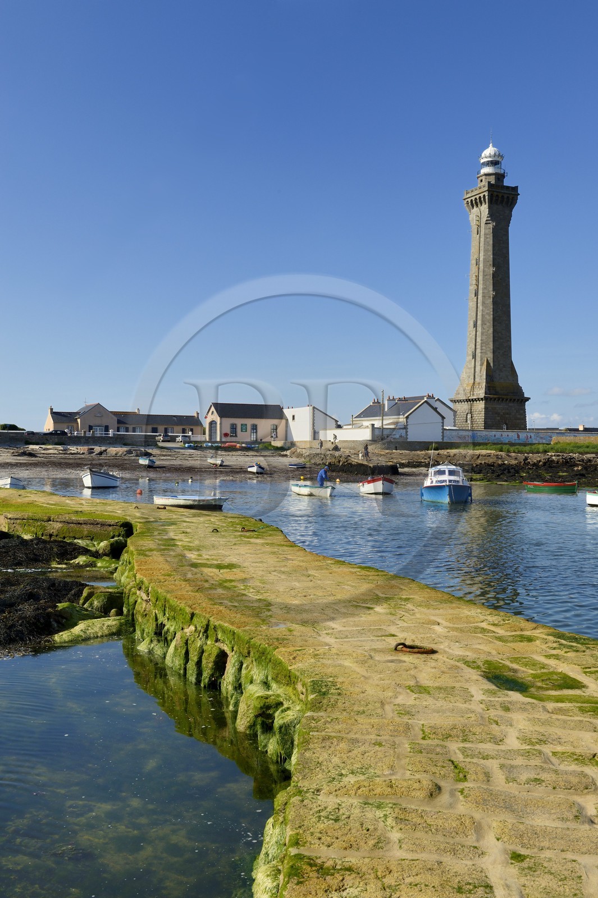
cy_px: 449
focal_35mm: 38
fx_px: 948
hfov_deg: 35.0
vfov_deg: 50.7
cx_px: 299
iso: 200
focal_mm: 38
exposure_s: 1/250
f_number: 14
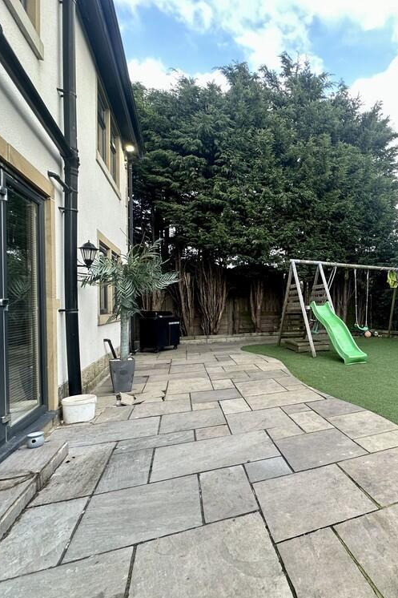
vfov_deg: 84.0
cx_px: 339
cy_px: 307
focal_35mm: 20
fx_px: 332
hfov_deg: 55.7
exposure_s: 1/99
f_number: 2.2
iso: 50
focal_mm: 2.22
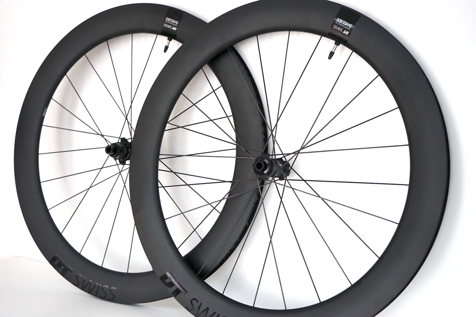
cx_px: 238
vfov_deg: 27.5
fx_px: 647
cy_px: 158
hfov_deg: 40.4
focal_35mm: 49
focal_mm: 49
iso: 1000
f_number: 4.5
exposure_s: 1/160
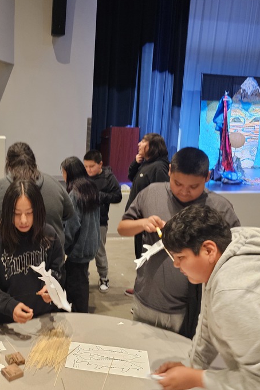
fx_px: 390
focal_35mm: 36
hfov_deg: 35.3
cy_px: 194
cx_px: 38
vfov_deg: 53.1
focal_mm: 6.3
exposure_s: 1/60
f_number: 1.7
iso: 500
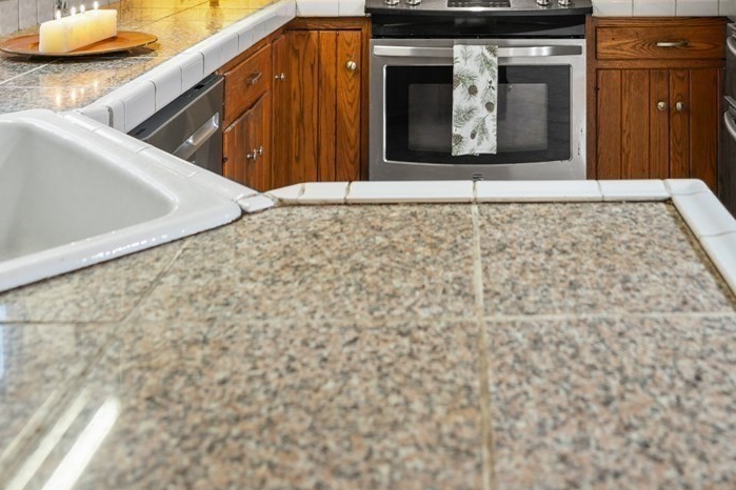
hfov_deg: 46.8
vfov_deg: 28.2
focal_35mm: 41
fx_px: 838
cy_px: -108
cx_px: 474
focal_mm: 14
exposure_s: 1/5
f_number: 2.8
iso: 200
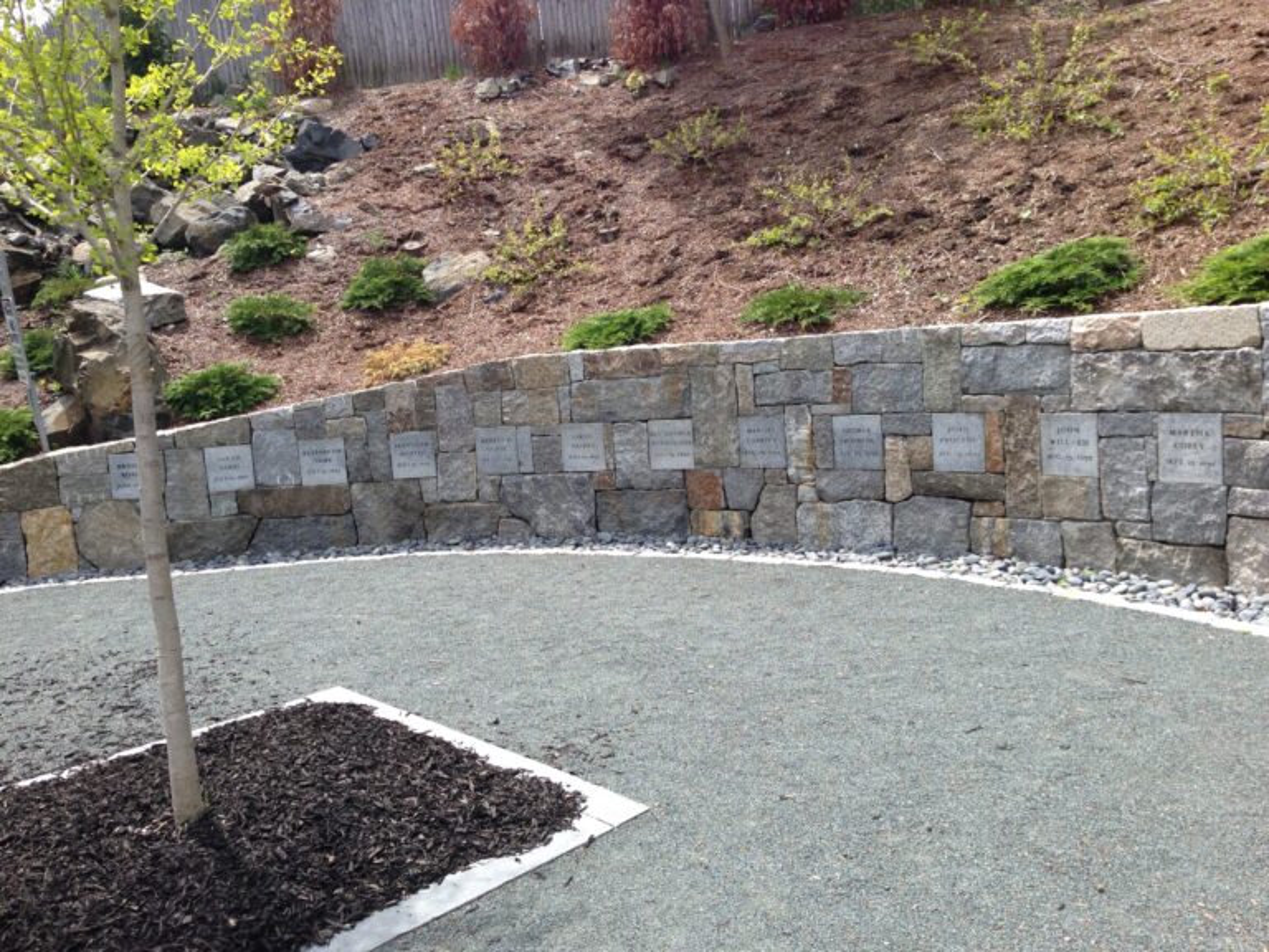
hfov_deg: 55.4
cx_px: 634
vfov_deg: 42.9
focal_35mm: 33
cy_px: 476
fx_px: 1210
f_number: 2.4
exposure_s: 1/531
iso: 50
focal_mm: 4.12
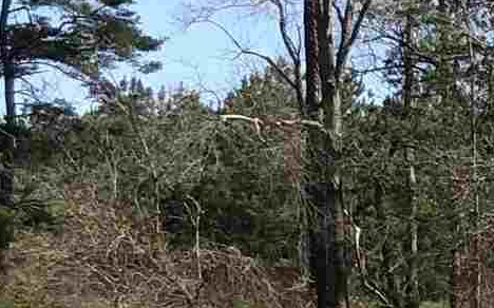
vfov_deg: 6.5
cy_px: 588
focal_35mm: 195
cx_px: 1044
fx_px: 2624
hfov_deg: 9.9
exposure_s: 1/991
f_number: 1.8
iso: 20
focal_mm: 3.99
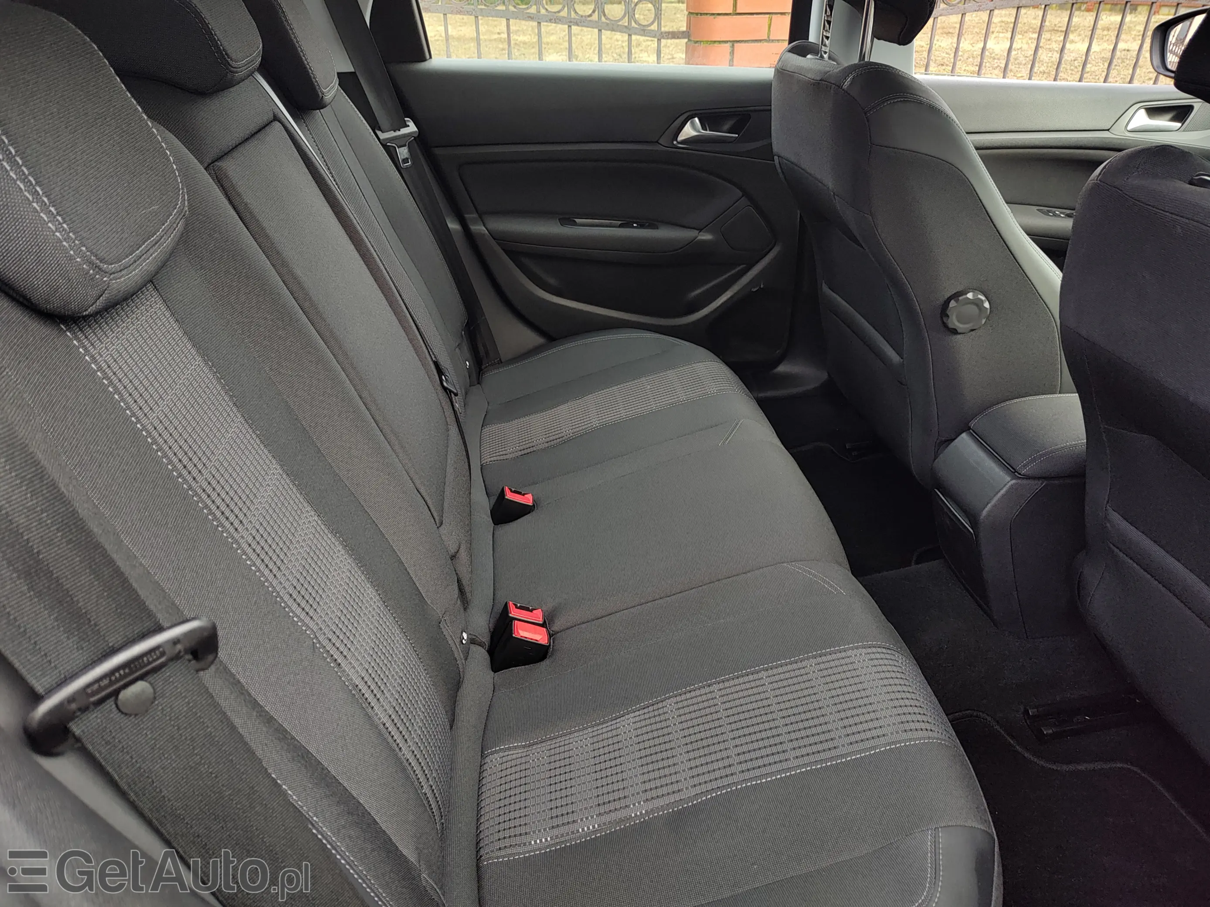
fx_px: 804
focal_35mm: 23
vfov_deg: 58.9
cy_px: 454
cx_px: 605
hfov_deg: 73.9
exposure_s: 1/100
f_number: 1.8
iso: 176
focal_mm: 5.56
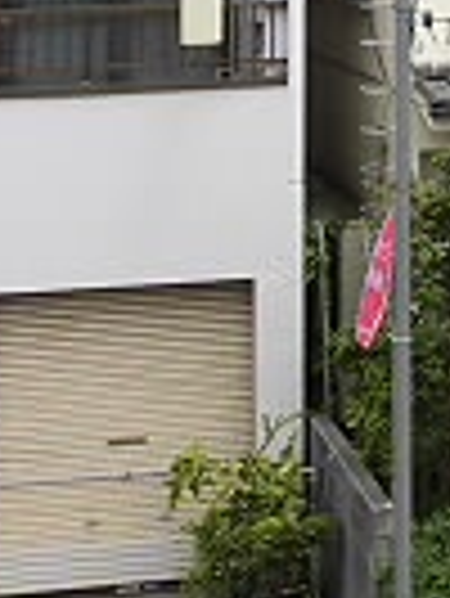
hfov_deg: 11.1
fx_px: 1869
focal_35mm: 108
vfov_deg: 17.0
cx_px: 1134
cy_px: -207
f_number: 3.1
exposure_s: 1/1000
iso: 100
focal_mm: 4.3
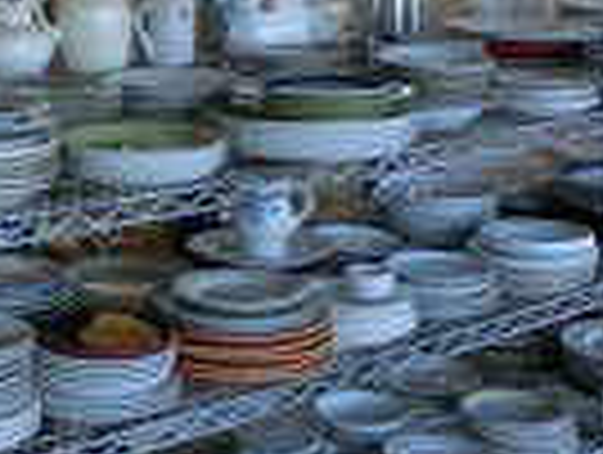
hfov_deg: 23.7
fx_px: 1396
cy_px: 31
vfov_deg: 18.1
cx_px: 50
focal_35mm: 80
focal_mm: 4.24
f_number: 3
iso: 125
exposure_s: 1/125
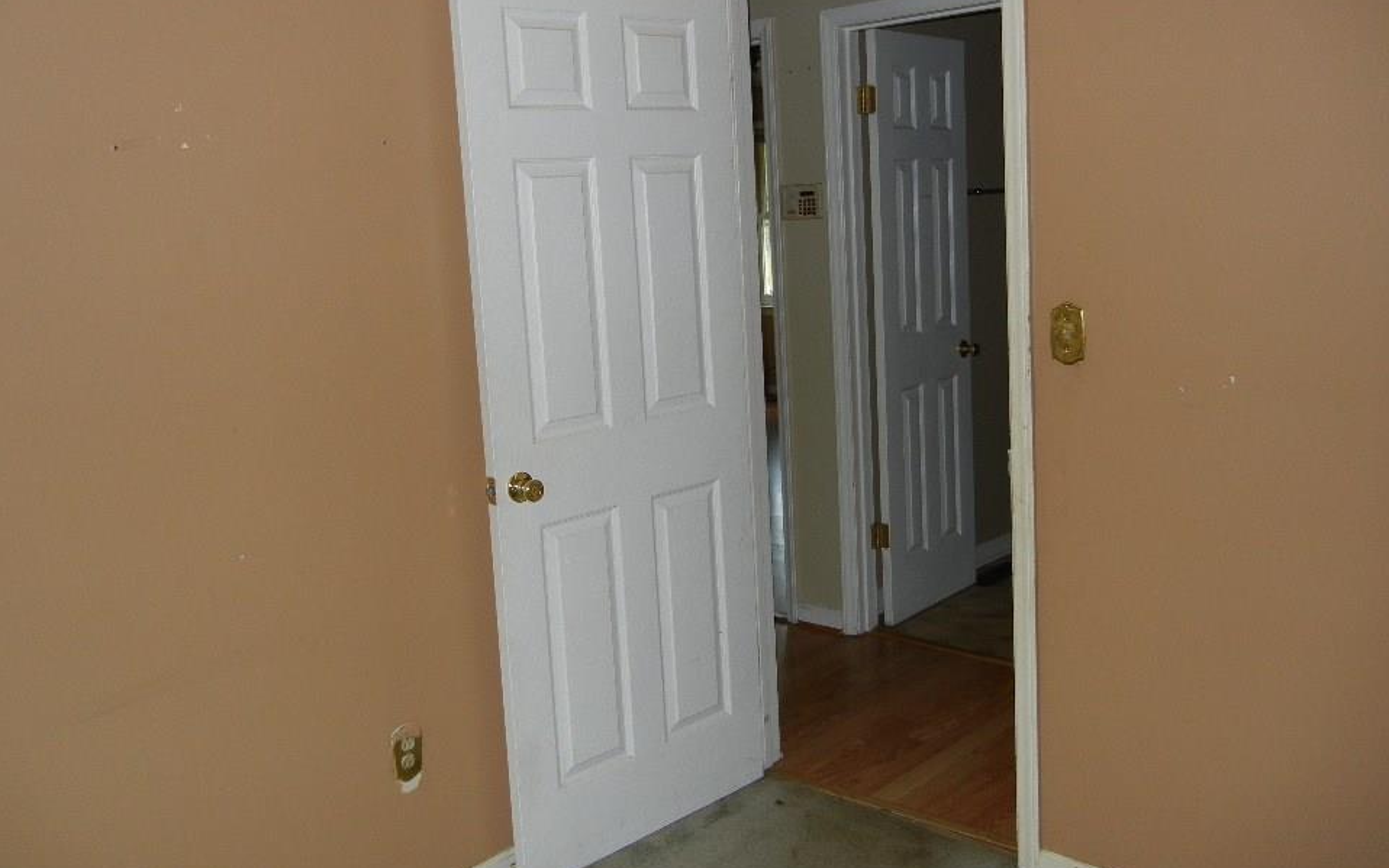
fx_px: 1287
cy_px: 378
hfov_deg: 56.7
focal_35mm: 34
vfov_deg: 37.2
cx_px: 671
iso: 200
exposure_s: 1/30
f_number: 3.5
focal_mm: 5.4
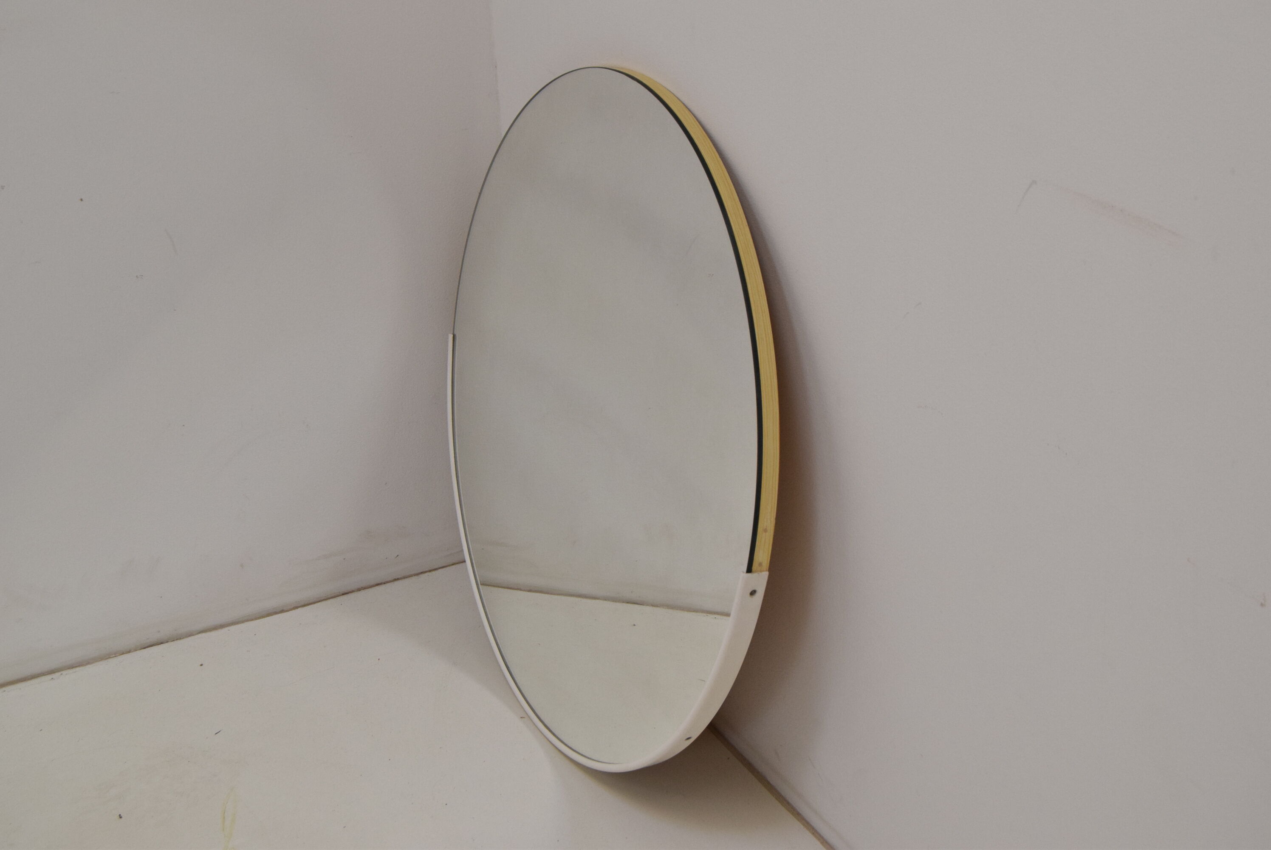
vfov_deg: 23.8
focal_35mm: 57
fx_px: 2014
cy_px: 425
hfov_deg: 35.0
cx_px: 636
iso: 1600
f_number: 8
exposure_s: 1/250
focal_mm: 38
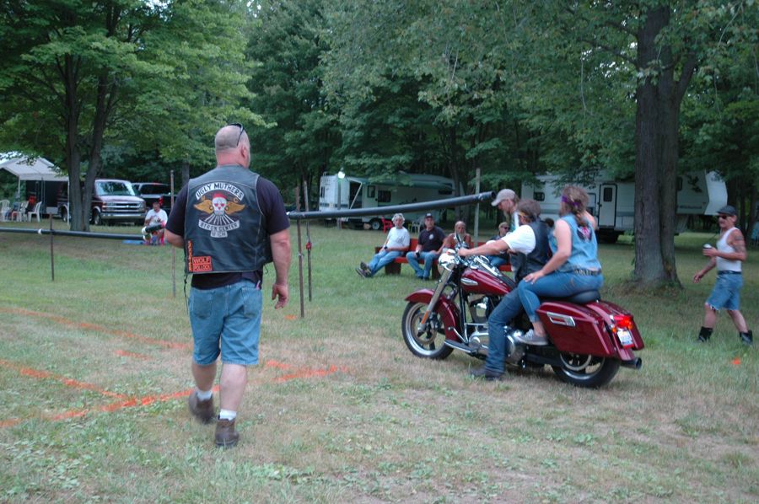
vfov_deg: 30.8
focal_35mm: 44
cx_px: 380
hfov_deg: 45.0
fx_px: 916
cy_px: 252
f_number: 4
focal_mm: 29
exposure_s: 1/25
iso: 200
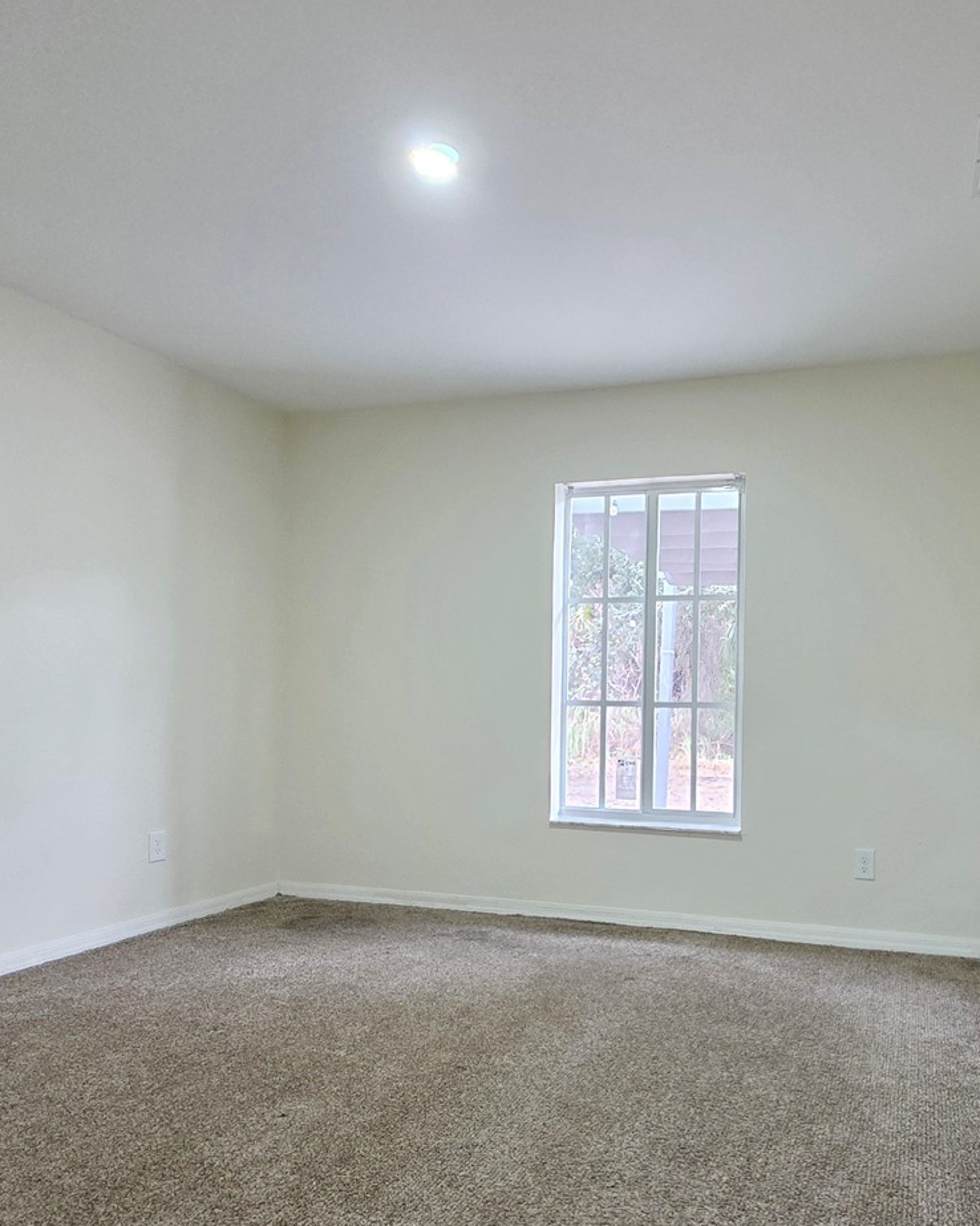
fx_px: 798
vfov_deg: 74.4
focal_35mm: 22
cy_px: 721
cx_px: 684
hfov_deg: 61.0
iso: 1250
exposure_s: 1/60
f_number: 1.9
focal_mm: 2.2
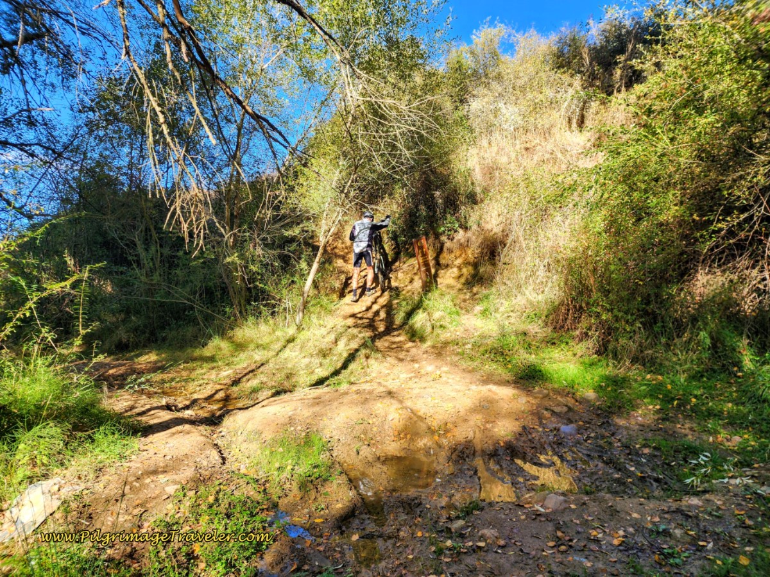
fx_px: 512
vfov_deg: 58.9
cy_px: 288
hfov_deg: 73.9
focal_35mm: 23
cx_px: 385
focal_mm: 6.4
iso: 12
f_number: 1.8
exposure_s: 1/189
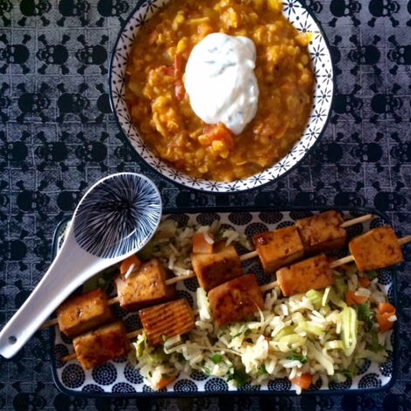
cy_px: 195
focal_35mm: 35
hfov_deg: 47.2
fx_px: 470
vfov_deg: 47.2
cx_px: 202
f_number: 2.2
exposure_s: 1/25
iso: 320
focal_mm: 4.15
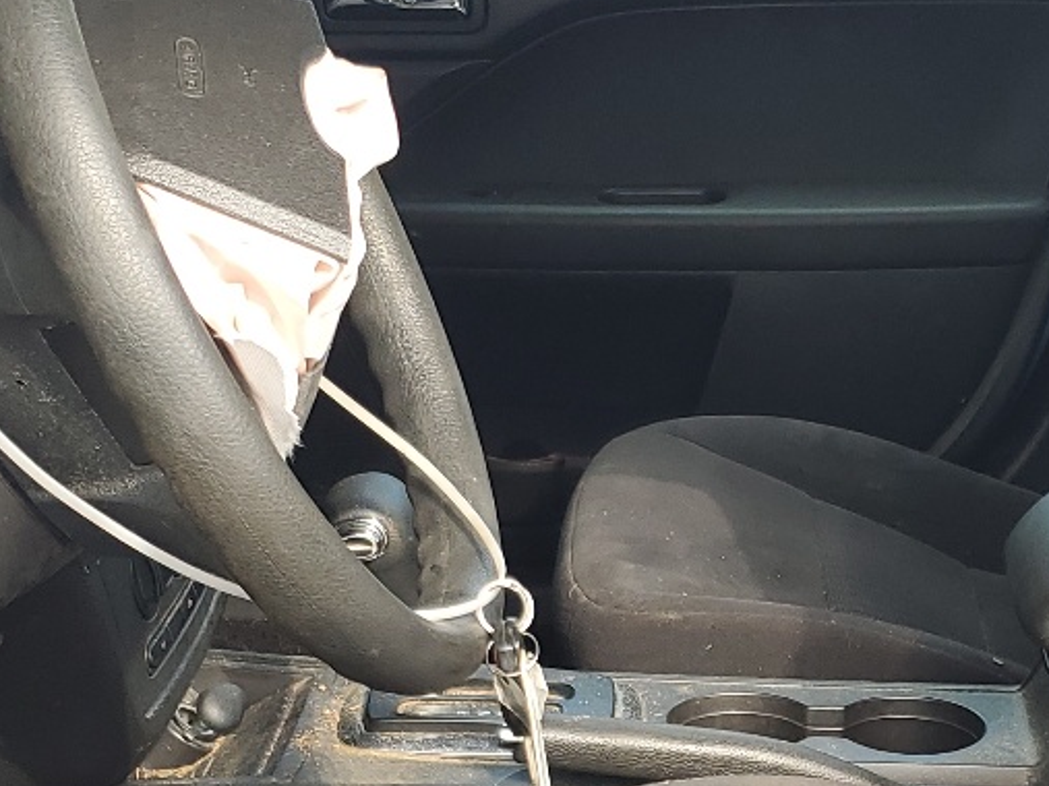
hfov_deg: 23.6
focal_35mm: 82
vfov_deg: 17.5
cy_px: 827
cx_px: 778
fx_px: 2484
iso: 50
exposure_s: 1/154
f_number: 1.5
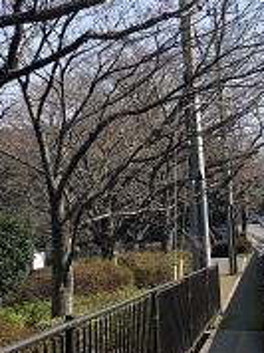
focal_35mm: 63
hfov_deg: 23.2
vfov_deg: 29.7
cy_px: 46
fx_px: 642
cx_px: 95
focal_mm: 3.99
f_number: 1.8
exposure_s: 1/1799
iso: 20
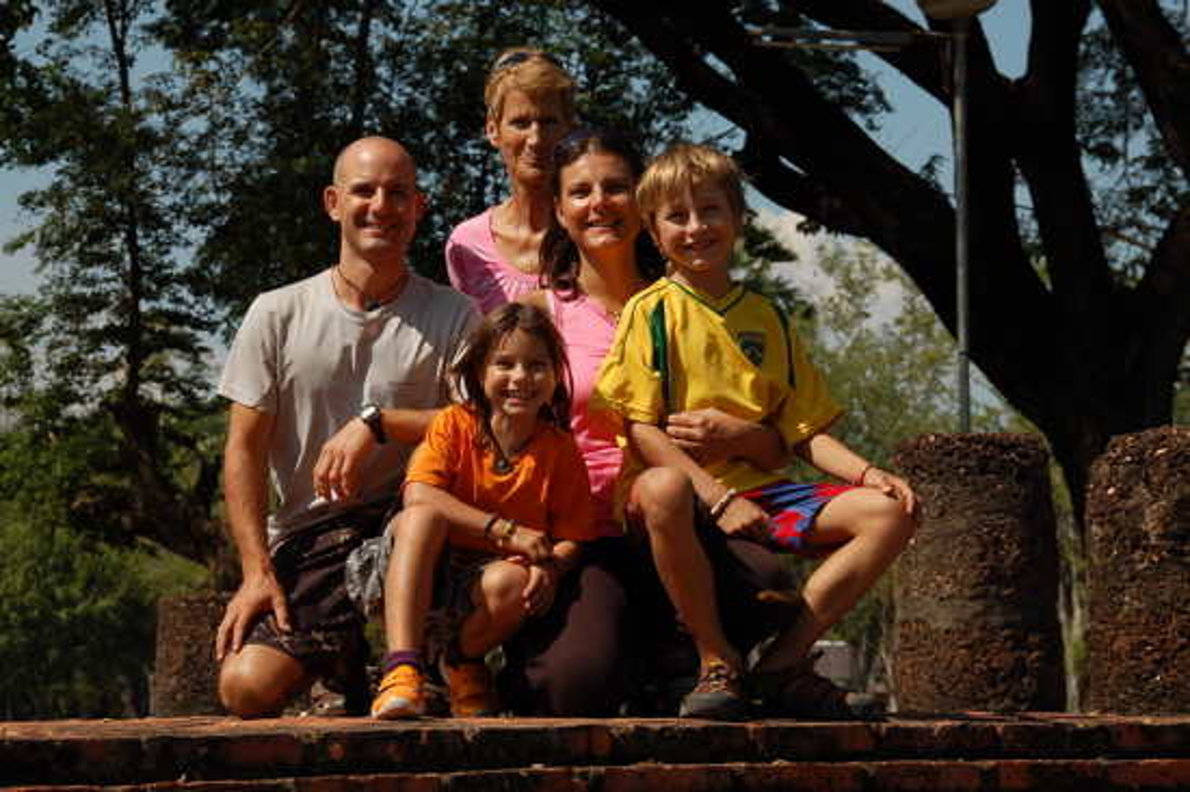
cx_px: 595
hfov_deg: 17.1
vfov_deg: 11.4
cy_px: 396
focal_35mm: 120
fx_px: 3964
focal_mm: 80
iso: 200
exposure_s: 1/400
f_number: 10
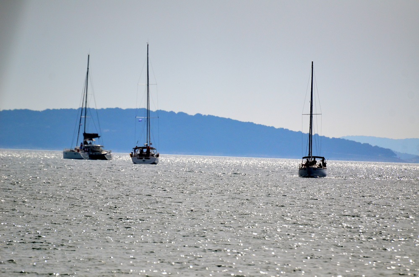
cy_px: 138
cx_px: 210
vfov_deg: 3.0
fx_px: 5225
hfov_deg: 4.6
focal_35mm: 450
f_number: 5.6
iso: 800
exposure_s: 1/6400
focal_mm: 300
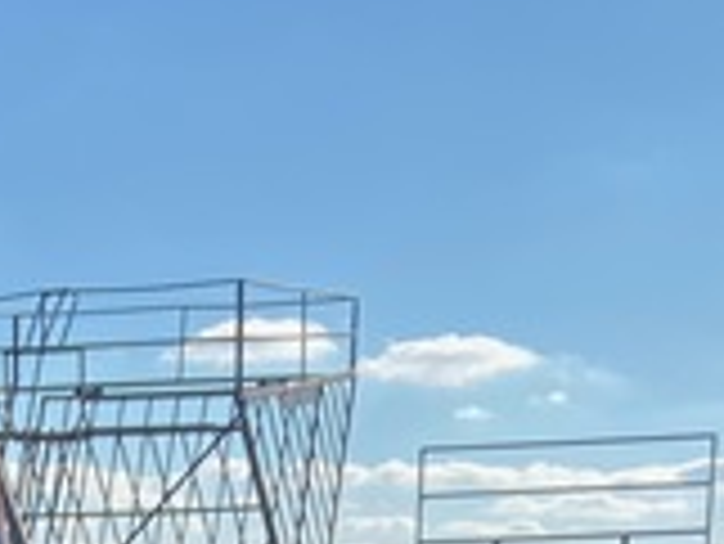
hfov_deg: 14.7
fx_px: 2700
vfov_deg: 10.1
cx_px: -175
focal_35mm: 129
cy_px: 1304
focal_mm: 4.25
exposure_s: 1/2141
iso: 32
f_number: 1.8
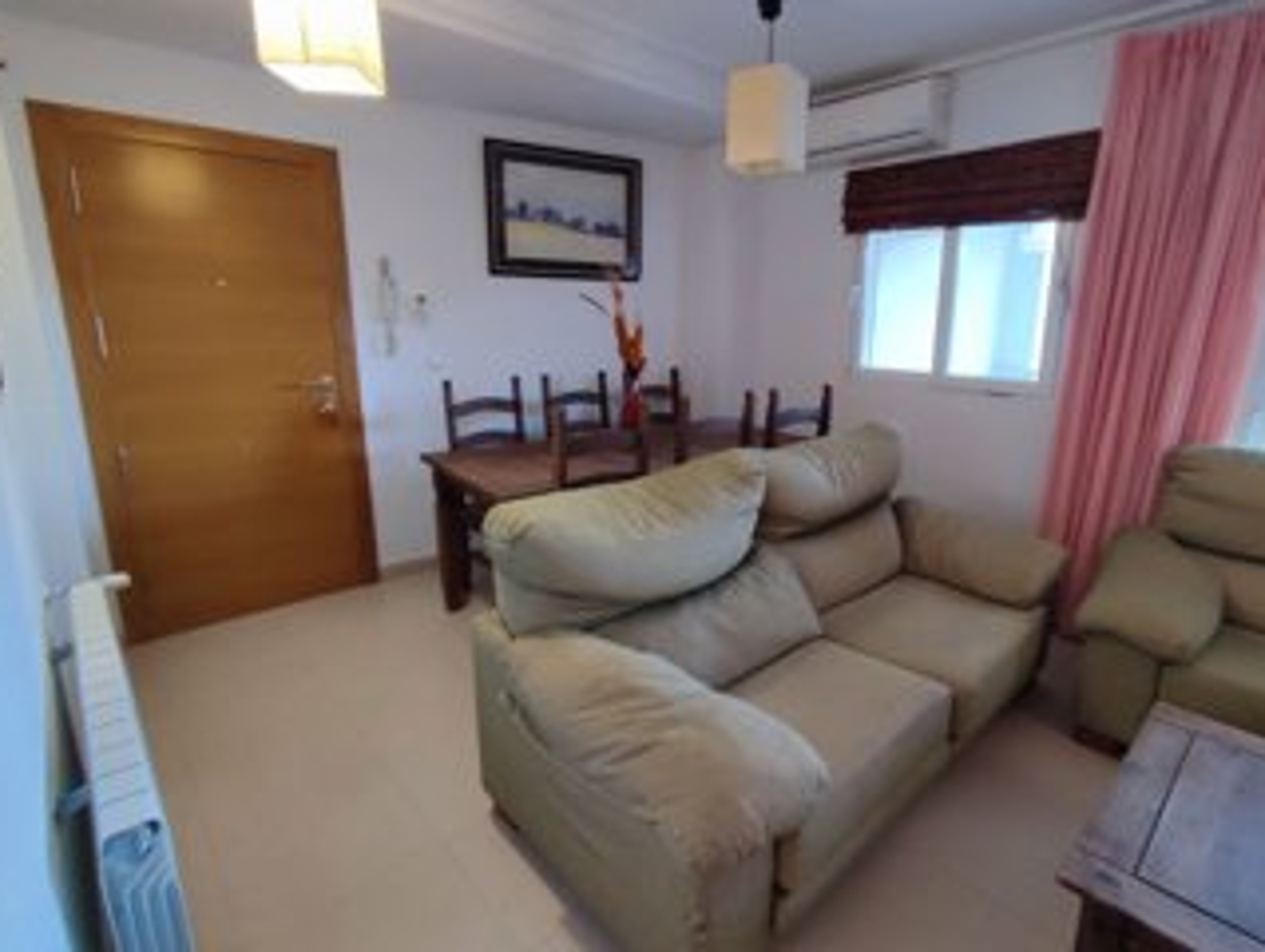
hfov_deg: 87.5
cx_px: 688
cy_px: 472
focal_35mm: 18
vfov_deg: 71.7
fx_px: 659
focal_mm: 1.65
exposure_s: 1/33
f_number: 2.2
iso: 116
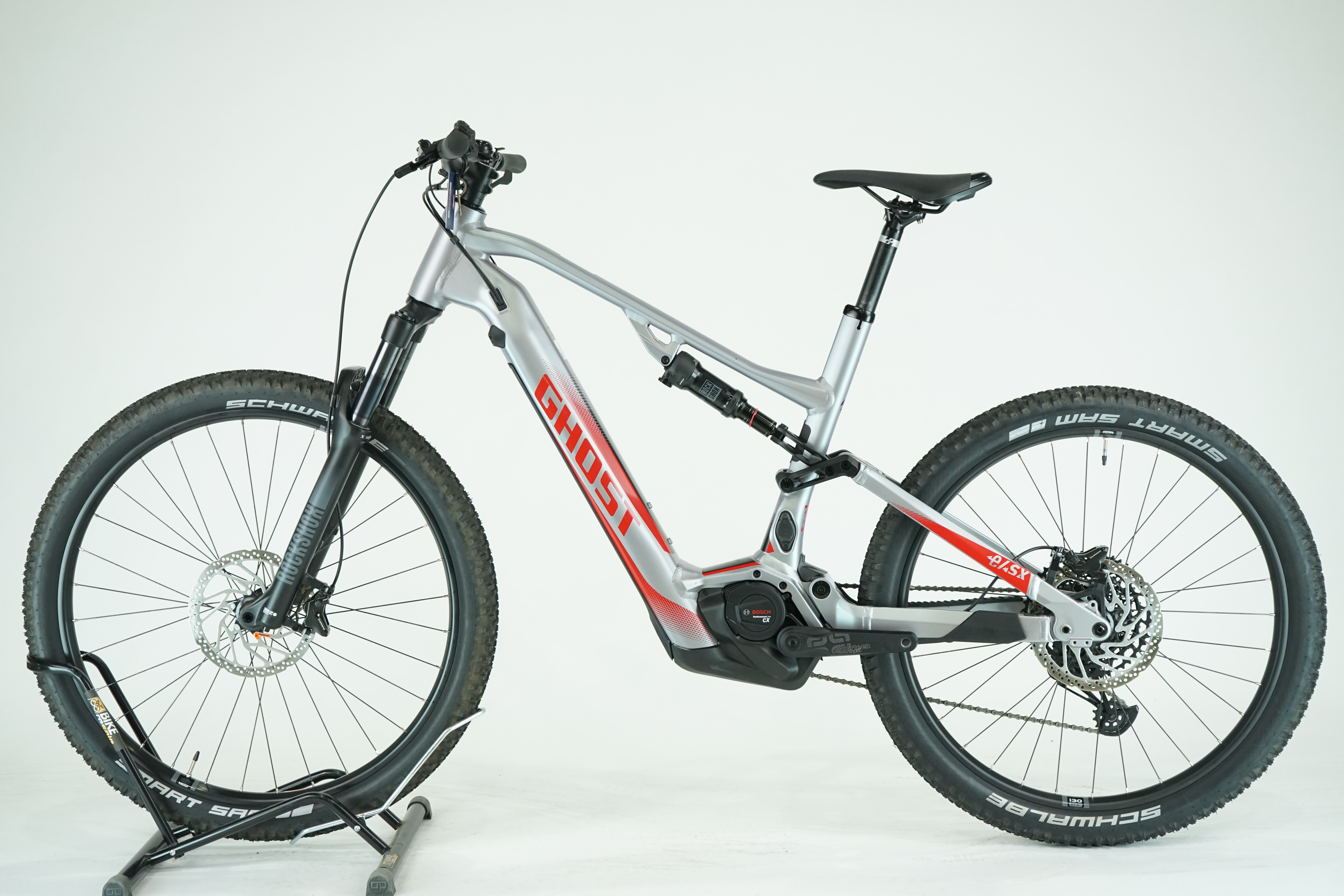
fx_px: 1867
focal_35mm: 50
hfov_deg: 39.6
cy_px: 448
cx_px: 672
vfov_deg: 27.0
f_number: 5.6
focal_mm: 50
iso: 1600
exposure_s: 1/200
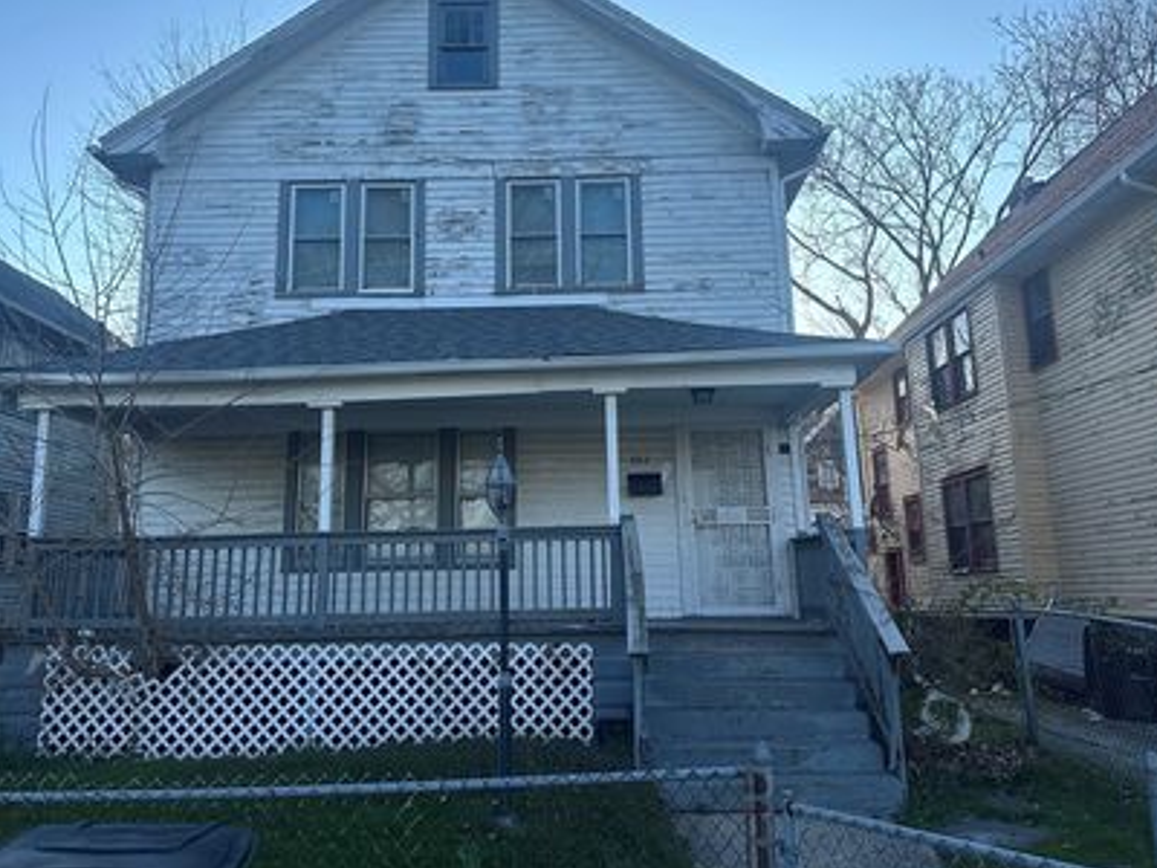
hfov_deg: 59.9
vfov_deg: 46.6
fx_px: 1003
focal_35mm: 30
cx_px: 535
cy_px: 352
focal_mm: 6.86
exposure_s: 1/2410
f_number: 1.78
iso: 80
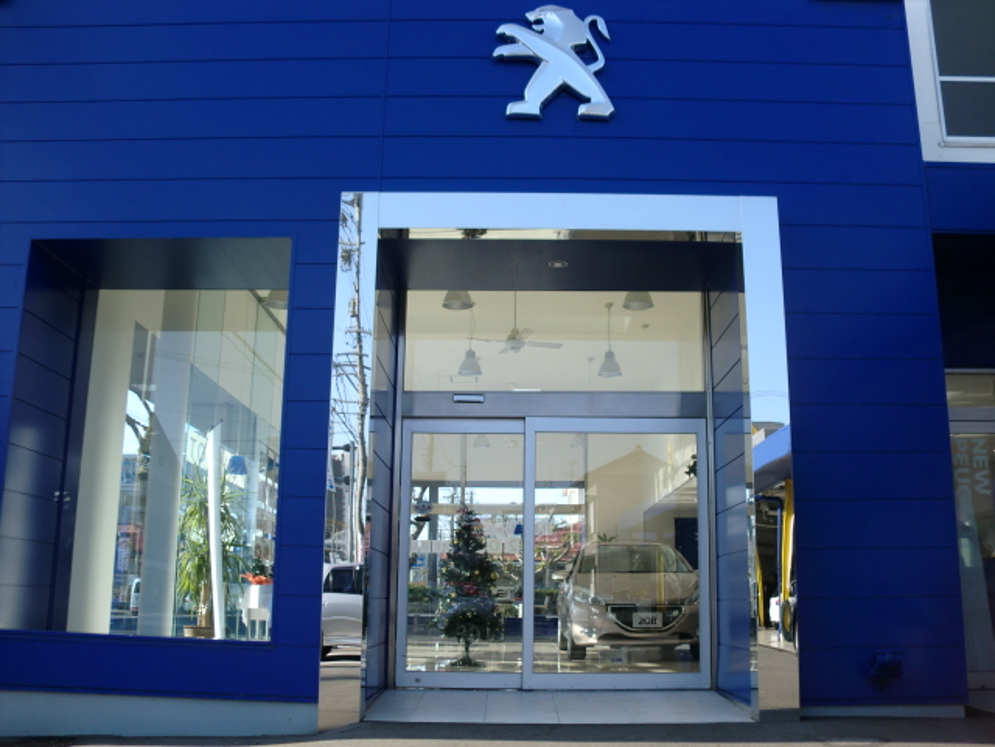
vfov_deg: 40.7
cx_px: 498
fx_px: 1006
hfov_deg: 52.6
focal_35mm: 35
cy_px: 374
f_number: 3.1
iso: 64
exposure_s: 1/400
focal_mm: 6.3
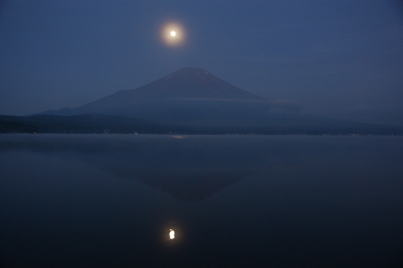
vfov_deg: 39.9
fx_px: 369
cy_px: 134
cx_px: 202
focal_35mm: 33
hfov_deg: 57.3
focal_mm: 22
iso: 400
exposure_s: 1/4
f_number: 4.5
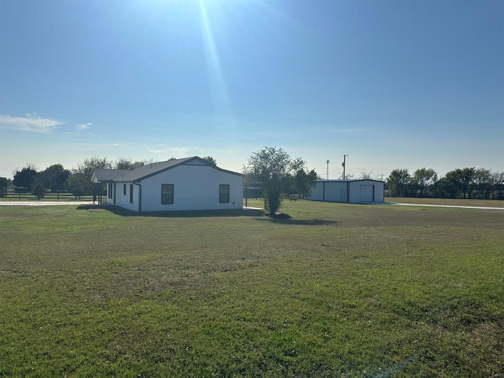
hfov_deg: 71.6
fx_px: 349
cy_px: 189
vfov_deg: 56.8
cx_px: 252
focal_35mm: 24
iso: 80
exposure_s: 1/18519
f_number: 1.78
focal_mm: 6.86
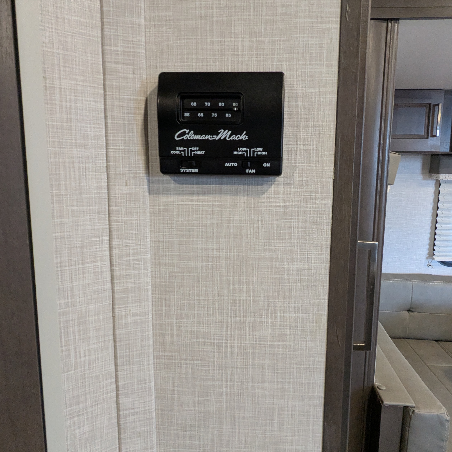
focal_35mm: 23
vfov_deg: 67.2
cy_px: 215
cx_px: 236
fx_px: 340
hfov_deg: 67.2
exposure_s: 1/59.2
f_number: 2.2
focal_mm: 2.35
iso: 334
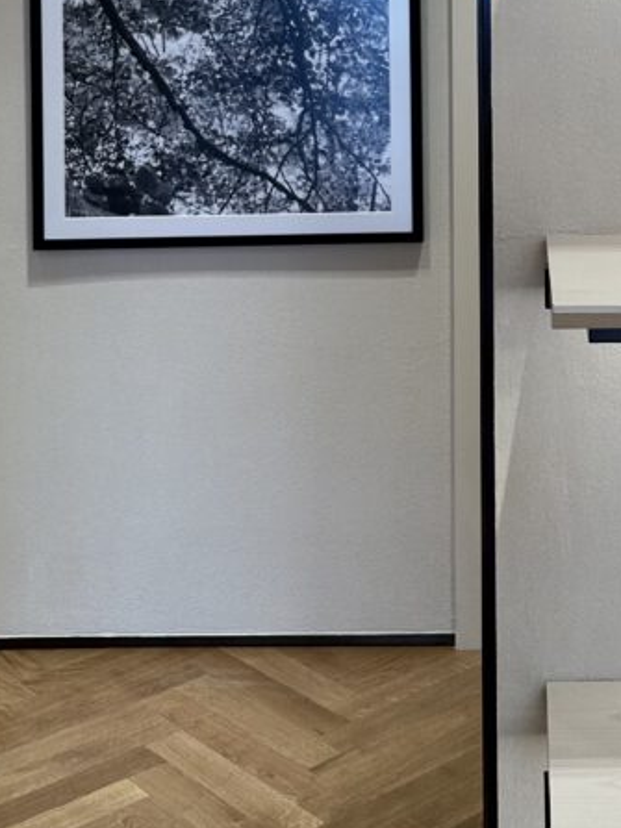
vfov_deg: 32.6
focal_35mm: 55
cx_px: 539
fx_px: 1316
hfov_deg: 25.8
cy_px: 33
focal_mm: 6.86
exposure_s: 1/498
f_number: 1.78
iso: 80
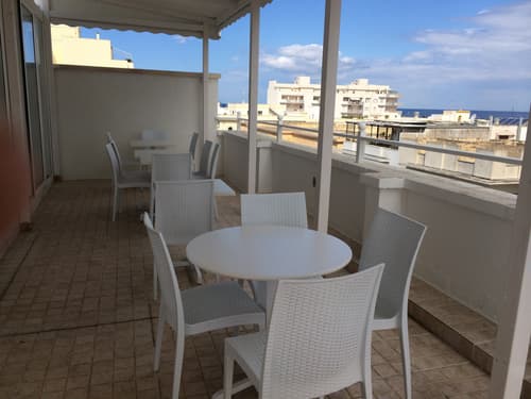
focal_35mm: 30
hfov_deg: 60.0
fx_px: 460
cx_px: 266
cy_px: 200
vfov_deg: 46.8
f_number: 2.2
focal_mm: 4.12
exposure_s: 1/2933
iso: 40
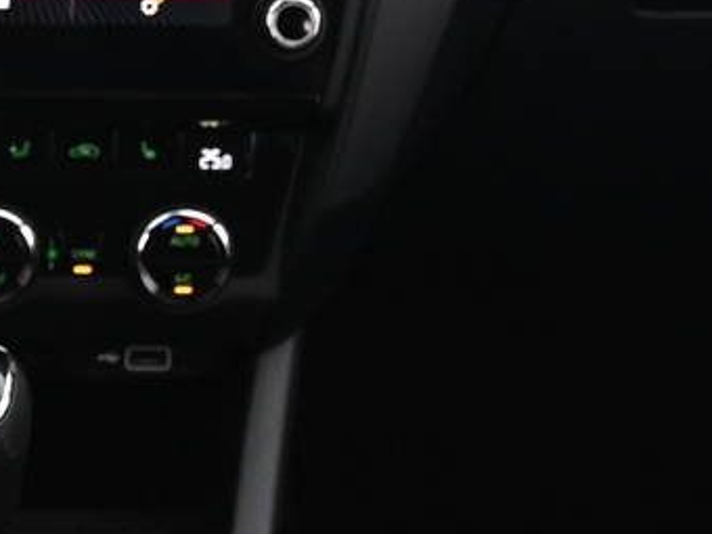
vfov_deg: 13.4
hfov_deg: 17.3
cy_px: 128
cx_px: -71
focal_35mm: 110
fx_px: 2263
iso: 2000
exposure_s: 1/15
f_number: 4
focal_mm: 24
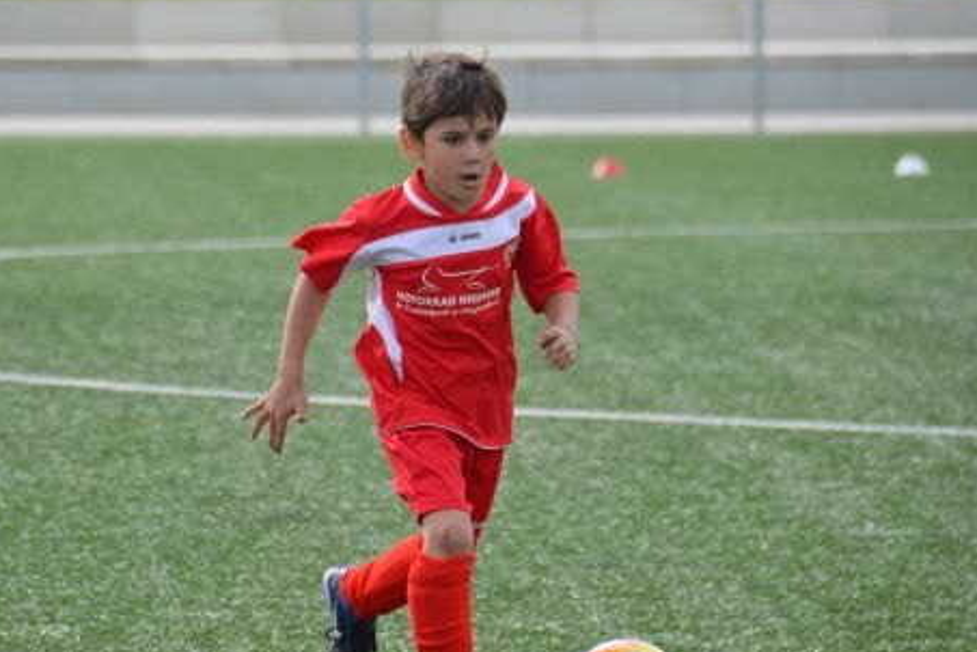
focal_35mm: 397
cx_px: 364
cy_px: 407
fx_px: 10773
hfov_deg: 5.2
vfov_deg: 3.5
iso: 400
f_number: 5.6
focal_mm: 200
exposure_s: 1/800
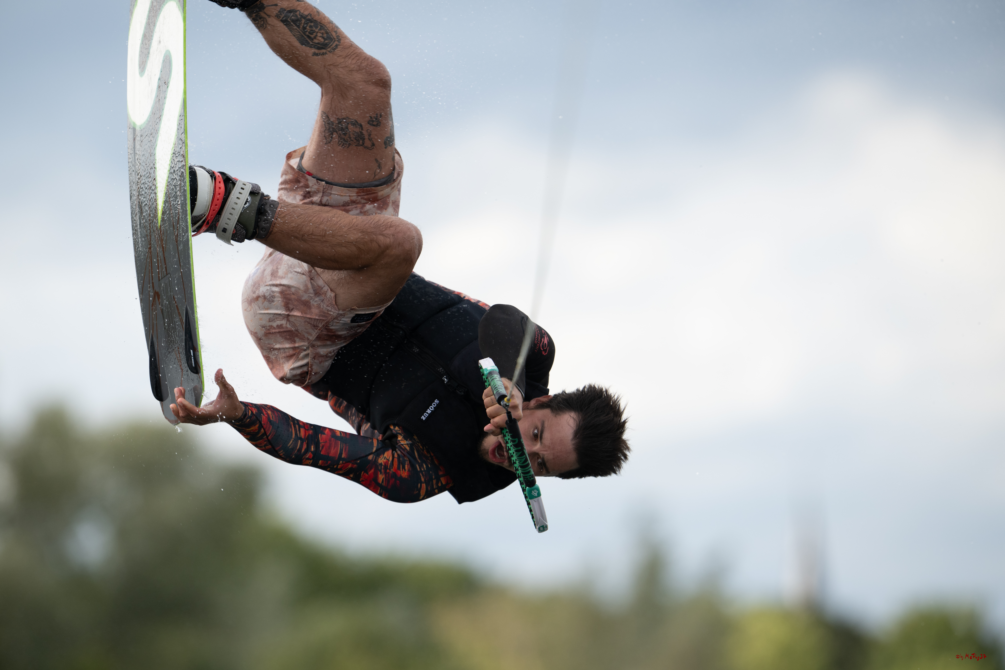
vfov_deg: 3.4
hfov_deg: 5.2
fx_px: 11166
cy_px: 335
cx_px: 502
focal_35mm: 400
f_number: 4.5
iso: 400
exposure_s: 1/2000
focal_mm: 400
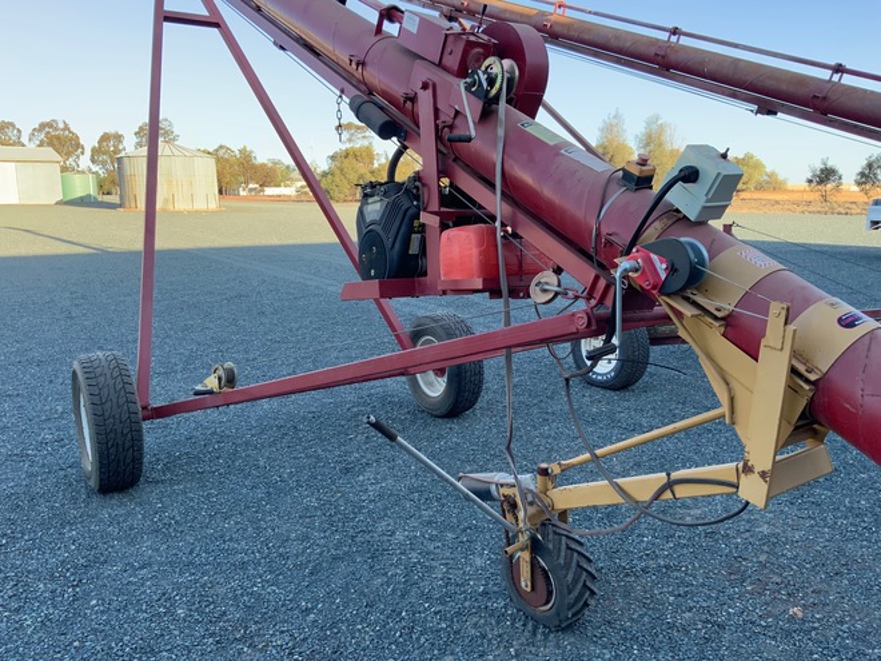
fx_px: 738
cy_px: 330
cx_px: 440
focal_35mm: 29
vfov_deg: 48.2
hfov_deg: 61.7
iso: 16
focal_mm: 3
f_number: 1.8
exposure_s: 1/280
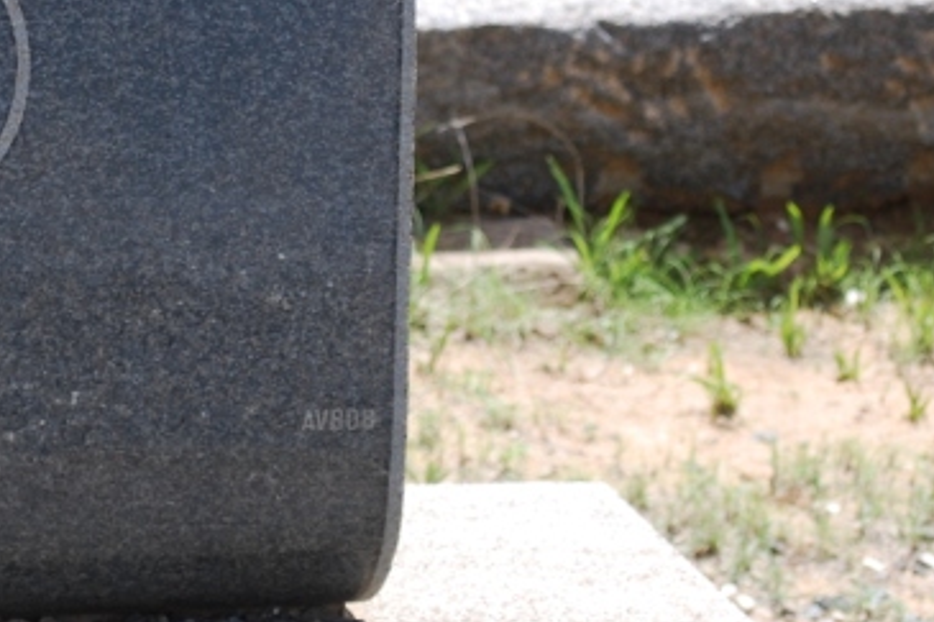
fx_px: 5679
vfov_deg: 6.3
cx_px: -26
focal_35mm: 219
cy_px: 27
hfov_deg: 9.3
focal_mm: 52
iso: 100
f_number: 7.1
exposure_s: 1/200
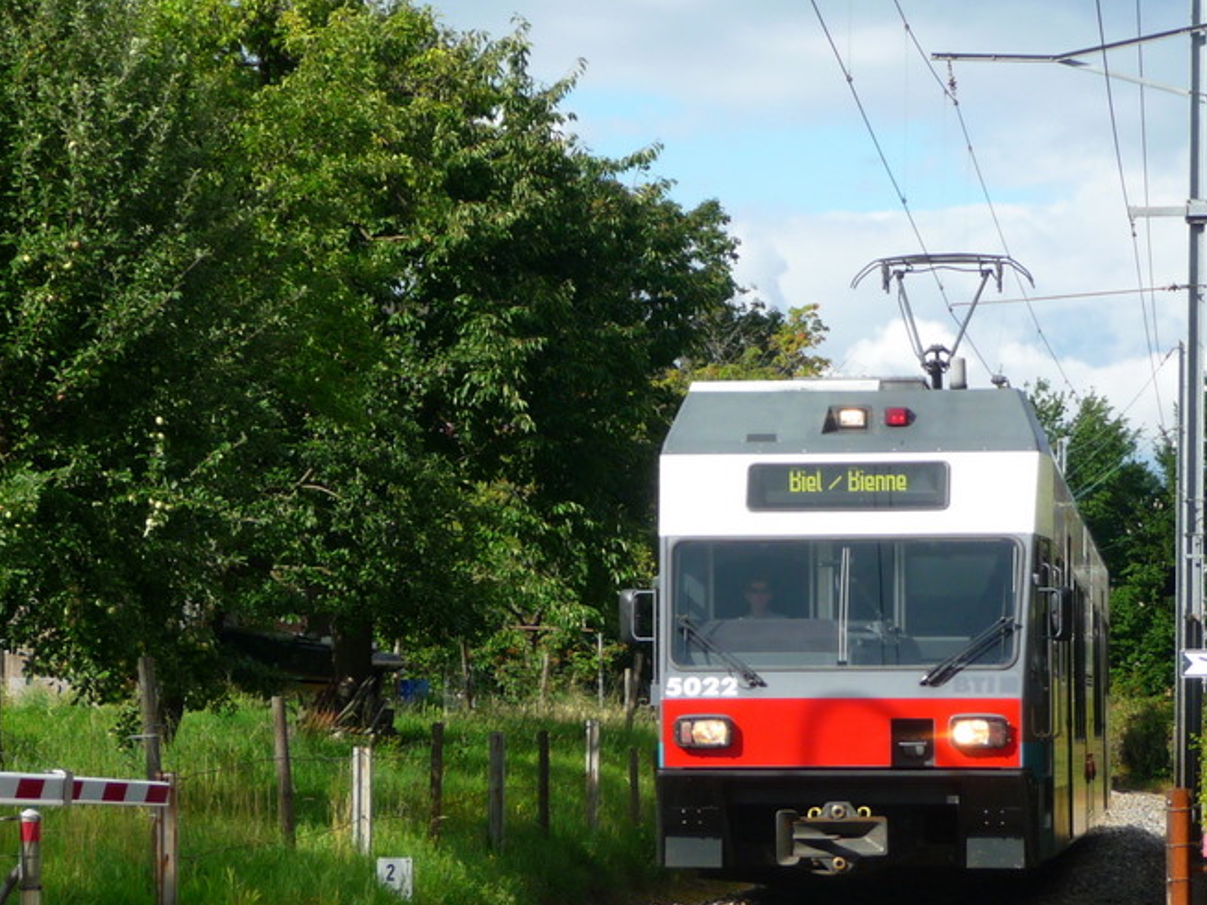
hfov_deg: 13.4
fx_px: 5127
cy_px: 552
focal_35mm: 147
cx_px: 702
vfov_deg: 10.1
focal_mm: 16.3
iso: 100
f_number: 4.7
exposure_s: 1/400
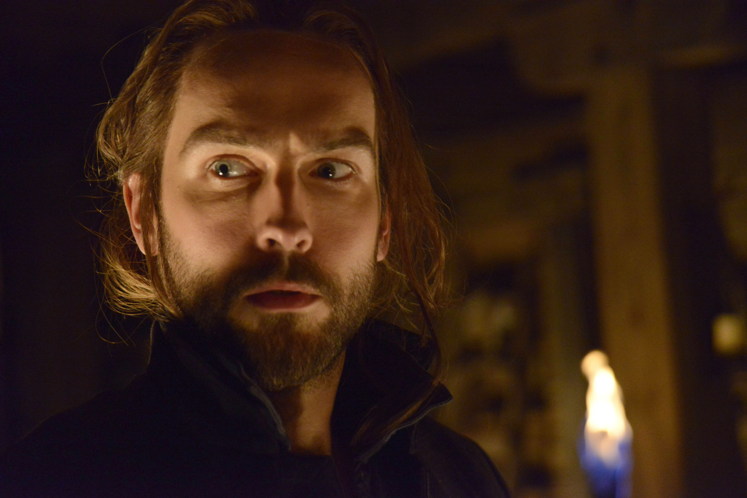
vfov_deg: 16.1
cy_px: 249
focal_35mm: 85
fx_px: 1764
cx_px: 374
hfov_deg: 23.9
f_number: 4
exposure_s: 1/50
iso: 6400
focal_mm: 85
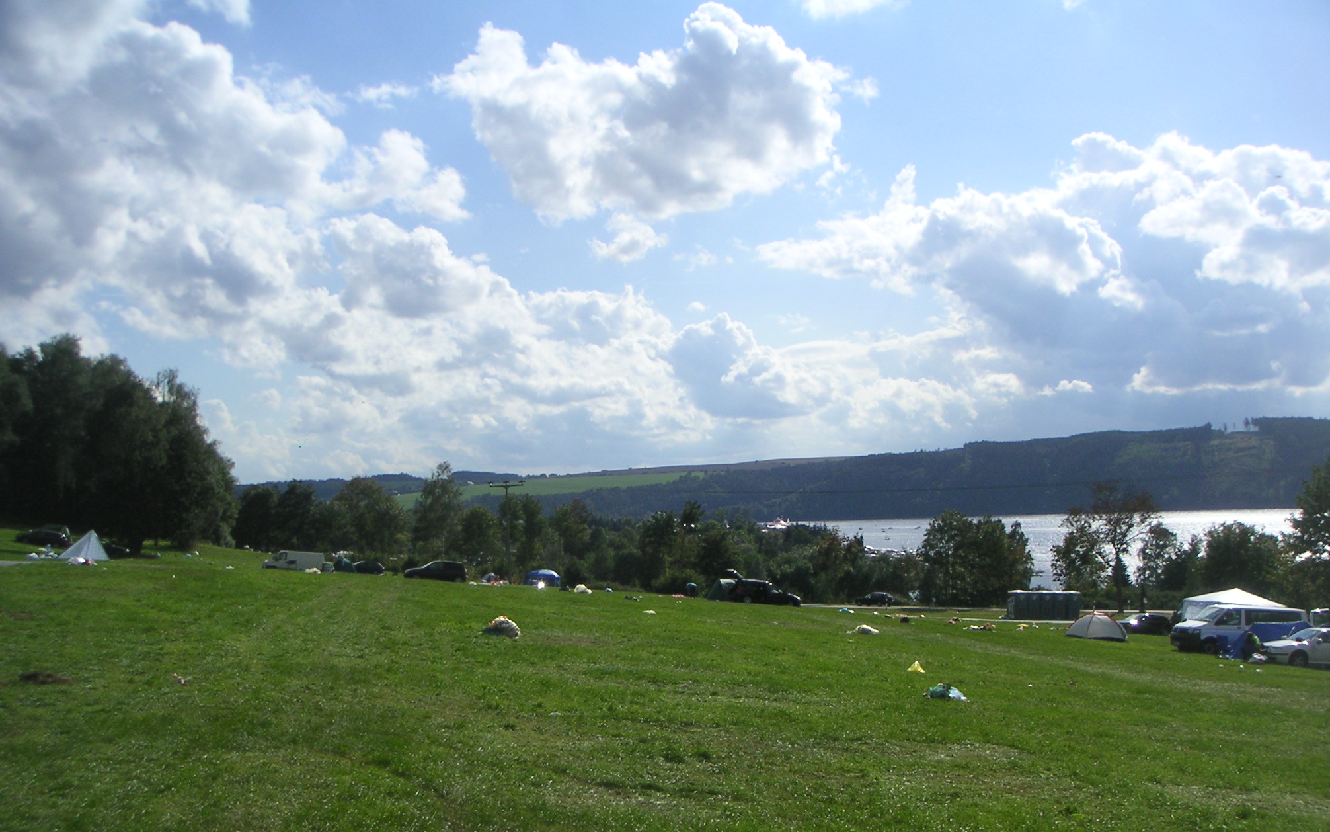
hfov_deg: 48.2
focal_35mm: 41
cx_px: 661
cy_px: 499
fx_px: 1486
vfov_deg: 31.2
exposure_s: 1/350
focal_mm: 6
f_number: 6.7
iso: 50
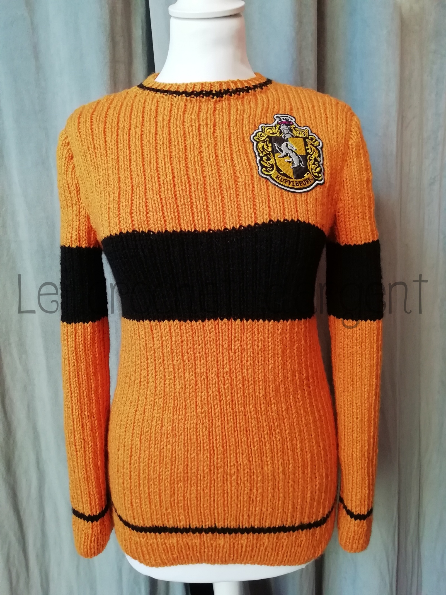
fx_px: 447
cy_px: 298
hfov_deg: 53.1
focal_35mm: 26
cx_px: 223
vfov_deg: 67.3
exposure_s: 1/33.3
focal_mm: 3.46
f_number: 2.2
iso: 160
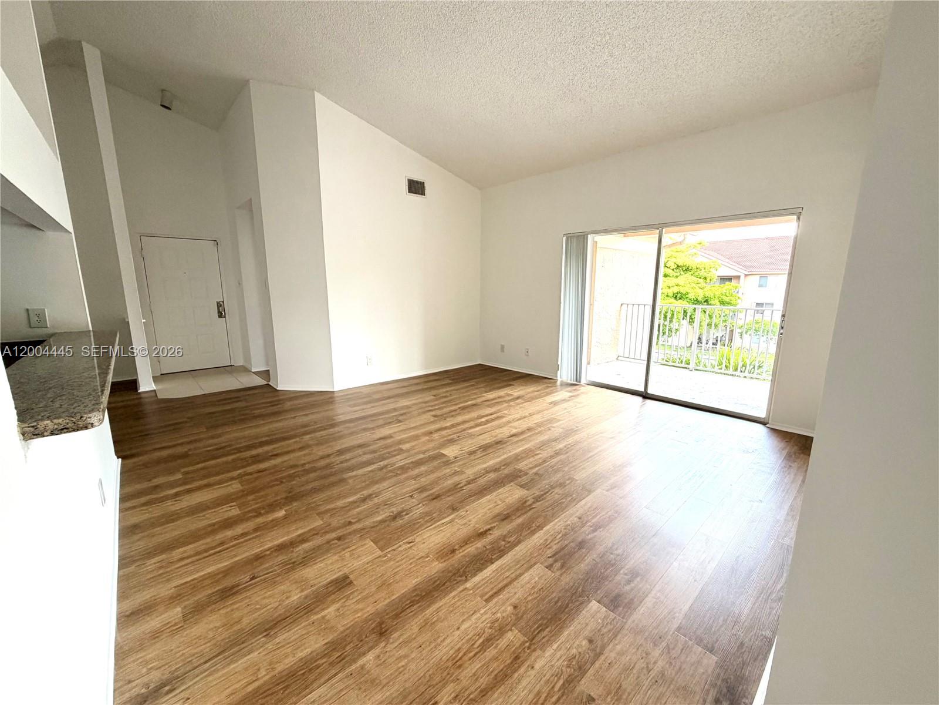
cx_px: 470
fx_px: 380
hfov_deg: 102.1
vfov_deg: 85.7
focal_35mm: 14
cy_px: 352
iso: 125
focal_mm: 2.22
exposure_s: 1/121
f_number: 2.2
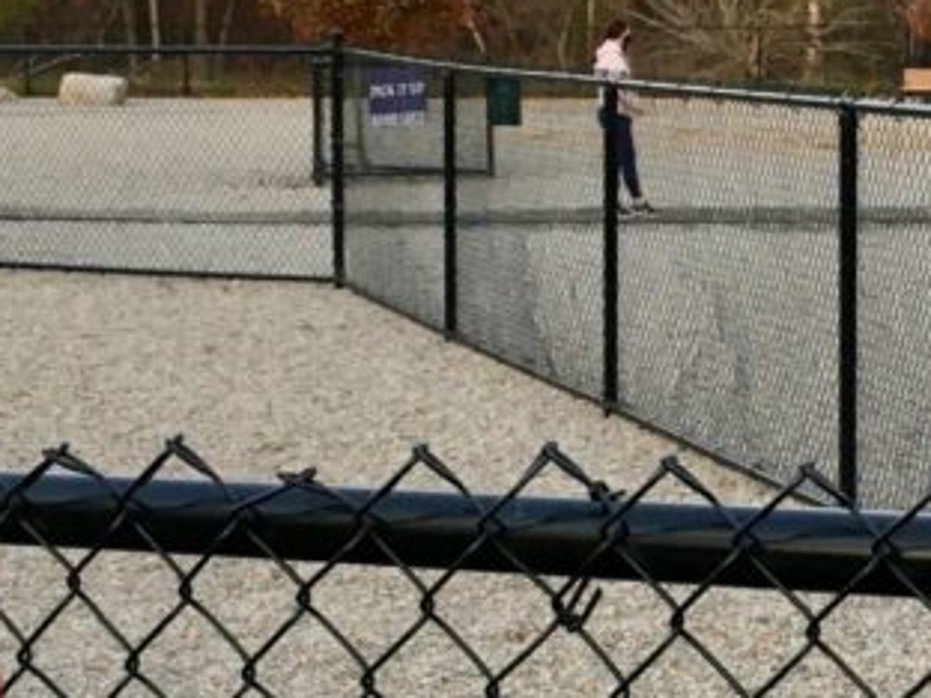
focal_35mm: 114
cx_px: 836
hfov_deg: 17.0
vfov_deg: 13.0
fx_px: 3066
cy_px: 379
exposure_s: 1/30
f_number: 2.2
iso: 32
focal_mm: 4.15
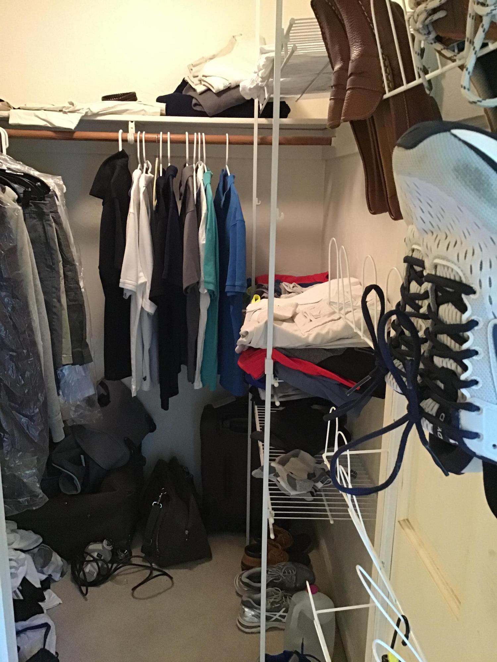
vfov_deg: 58.4
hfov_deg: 45.4
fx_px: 593
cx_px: 248
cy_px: 331
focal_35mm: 31
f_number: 2.4
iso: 250
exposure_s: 1/15
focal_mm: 3.3
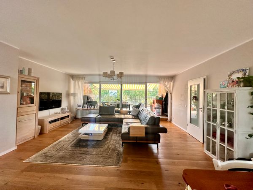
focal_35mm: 14
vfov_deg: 85.7
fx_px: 102
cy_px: 95
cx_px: 126
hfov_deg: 102.1
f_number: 2.2
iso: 100
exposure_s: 1/99
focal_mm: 2.22
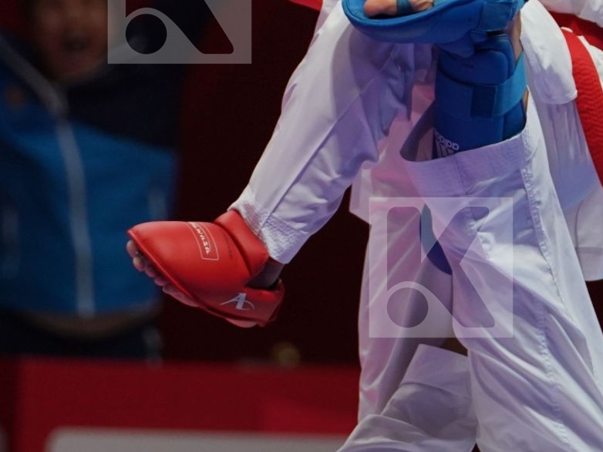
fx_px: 13104
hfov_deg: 2.6
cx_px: 441
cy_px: -6
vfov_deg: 2.0
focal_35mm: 752
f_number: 4
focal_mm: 227
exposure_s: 1/1000
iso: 1600
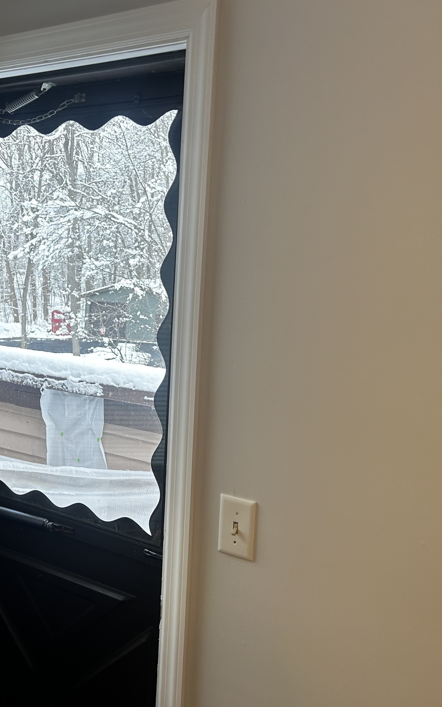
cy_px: 351
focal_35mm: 37
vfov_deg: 52.7
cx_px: 126
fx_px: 713
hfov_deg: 33.9
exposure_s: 1/120
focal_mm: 5.7
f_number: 1.5
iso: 40
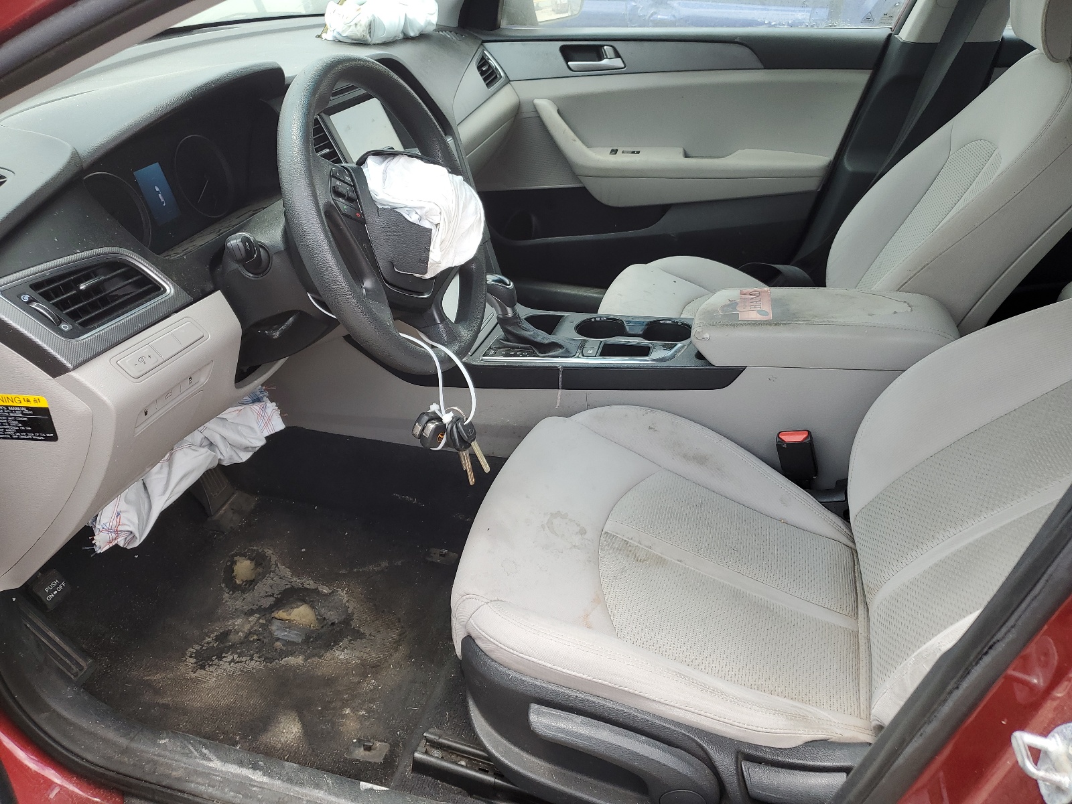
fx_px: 805
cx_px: 536
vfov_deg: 53.1
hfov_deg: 67.3
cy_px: 402
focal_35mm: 26
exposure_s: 1/455
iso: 50
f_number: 1.5
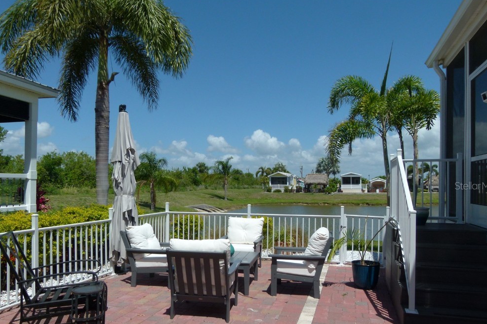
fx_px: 365
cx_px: 248
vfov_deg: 47.8
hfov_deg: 67.4
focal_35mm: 27
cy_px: 185
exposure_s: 1/1600
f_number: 4
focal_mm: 4.5
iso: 100
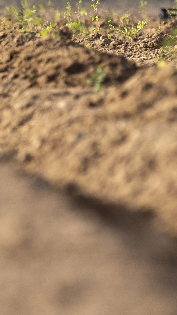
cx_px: -286
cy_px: 73
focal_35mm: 984
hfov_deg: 1.2
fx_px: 8212
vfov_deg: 2.2
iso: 160
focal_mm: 200
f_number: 5
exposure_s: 1/800
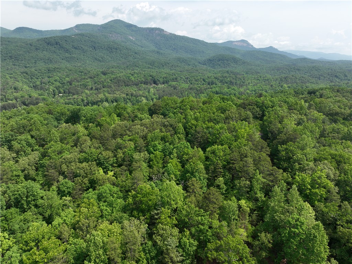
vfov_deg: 56.8
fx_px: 244
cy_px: 132
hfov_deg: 71.6
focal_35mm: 24
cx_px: 176
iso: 100
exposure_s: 1/200
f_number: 2.8
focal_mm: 12.29
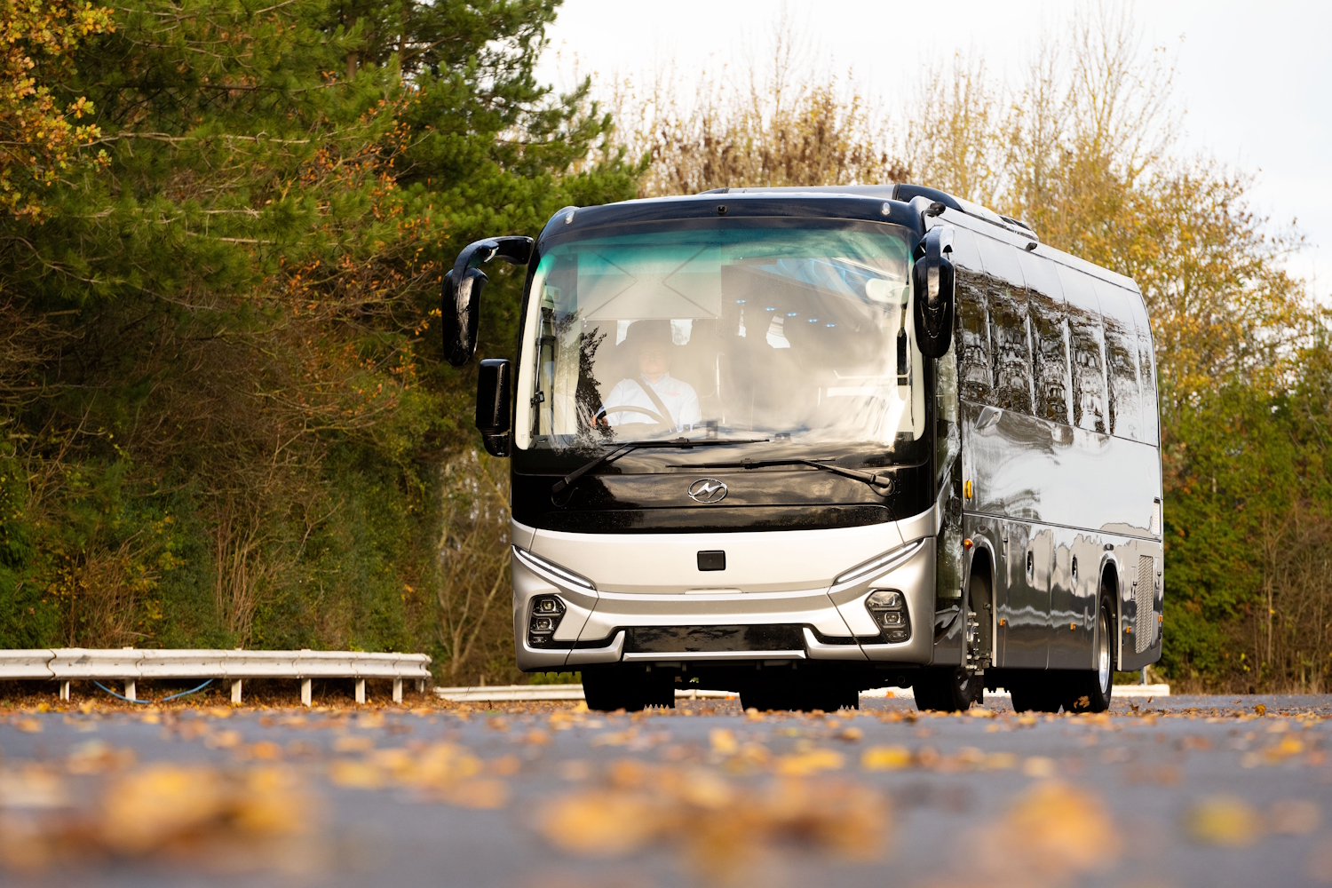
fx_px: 7029
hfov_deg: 10.8
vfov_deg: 7.2
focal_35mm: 190
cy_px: 444
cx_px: 666
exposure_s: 1/640
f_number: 6.3
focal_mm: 190
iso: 640
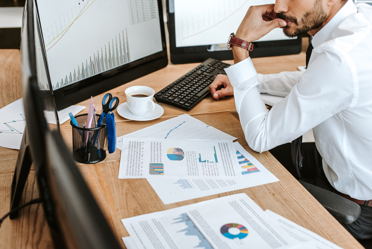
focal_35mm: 50
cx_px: 186
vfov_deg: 27.0
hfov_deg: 39.6
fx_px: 517
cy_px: 124
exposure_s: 1/160
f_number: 3.5
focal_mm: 50
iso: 400
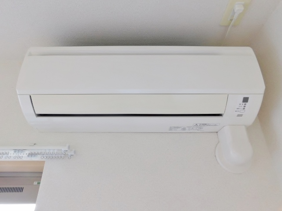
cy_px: 106
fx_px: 196
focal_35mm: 24
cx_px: 141
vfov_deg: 56.8
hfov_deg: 71.6
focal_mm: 4.1
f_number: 3
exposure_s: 1/30
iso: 200
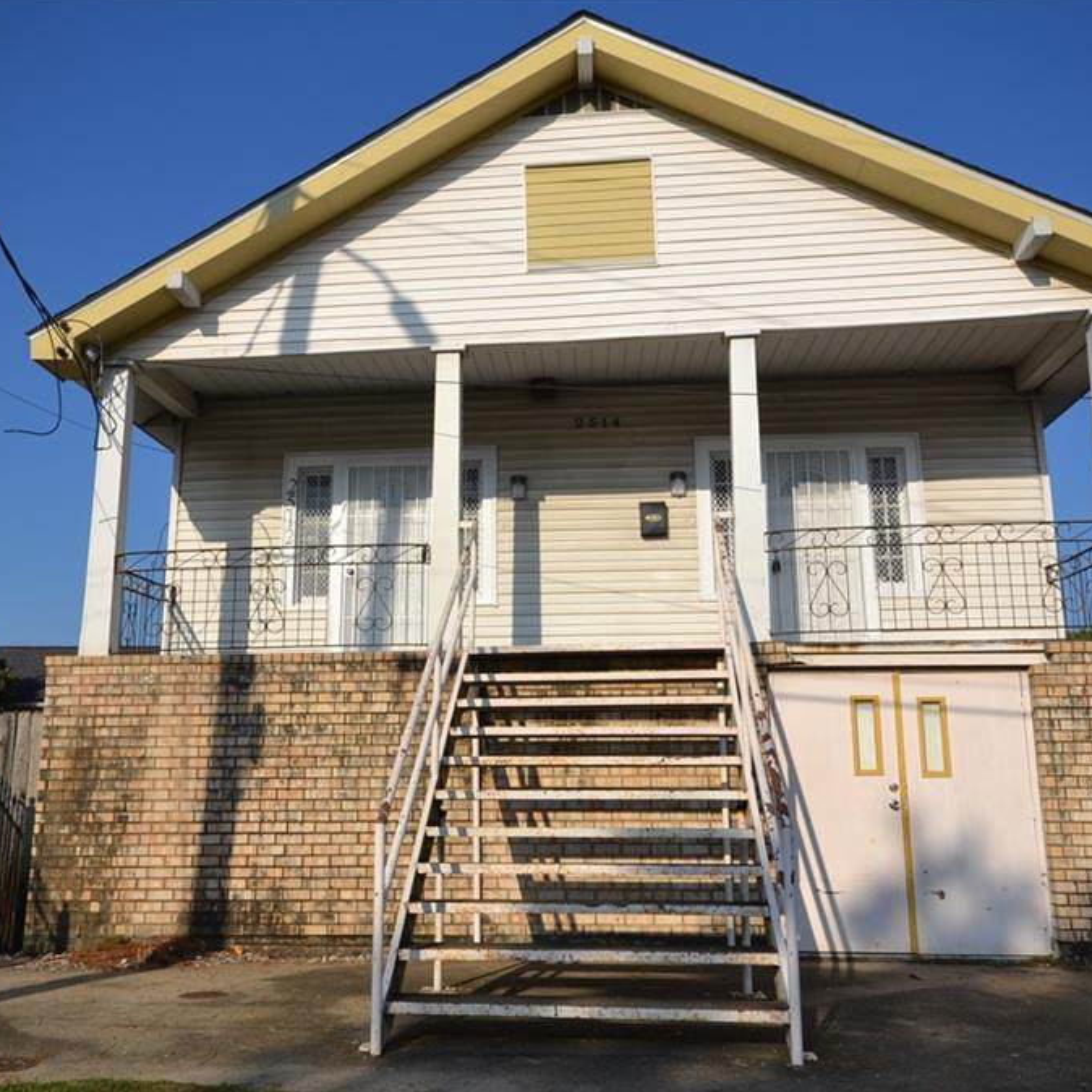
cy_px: 544
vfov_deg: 52.5
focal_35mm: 31
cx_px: 528
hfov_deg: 52.5
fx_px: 1106
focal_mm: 16
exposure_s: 1/320
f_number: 9
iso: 100
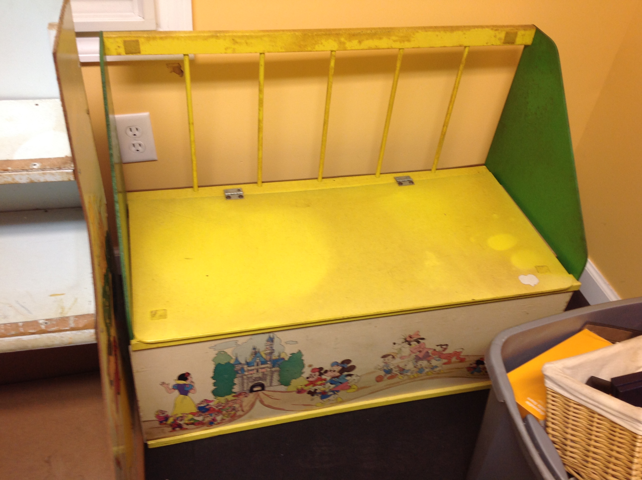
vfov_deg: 40.6
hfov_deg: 52.7
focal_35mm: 35
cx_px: 321
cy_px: 240
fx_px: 648
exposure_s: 1/17
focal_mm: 4.28
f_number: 2.4
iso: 50
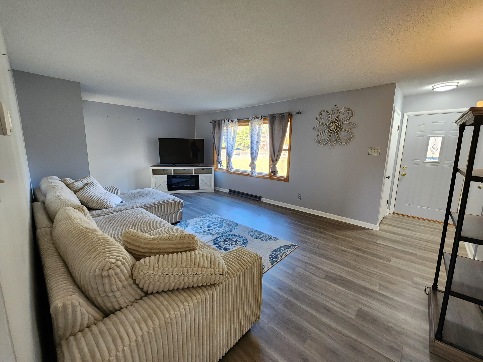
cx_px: 242
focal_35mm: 13
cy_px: 181
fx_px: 181
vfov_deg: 89.9
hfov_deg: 106.2
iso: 250
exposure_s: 1/60
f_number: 2.2
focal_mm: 2.2
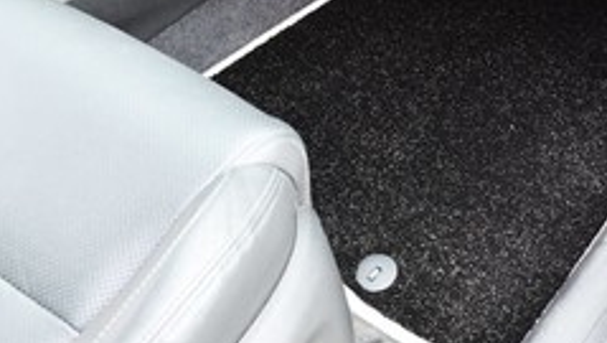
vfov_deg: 18.1
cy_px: 61
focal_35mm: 66
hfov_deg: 31.0
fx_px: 1063
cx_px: 490
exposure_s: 1/15
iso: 400
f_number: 8
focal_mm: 24
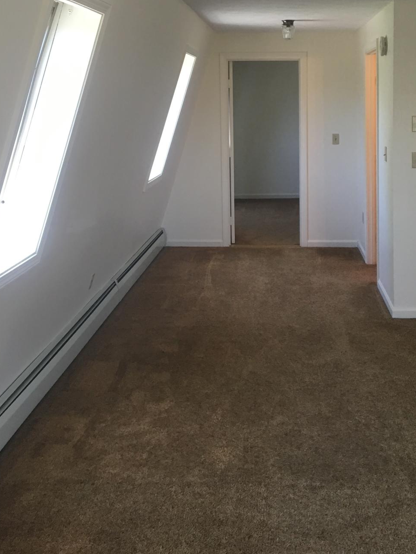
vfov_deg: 41.3
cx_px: 262
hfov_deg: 32.0
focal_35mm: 45
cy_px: 166
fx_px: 721
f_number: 2.2
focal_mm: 4.15
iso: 40
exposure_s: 1/30
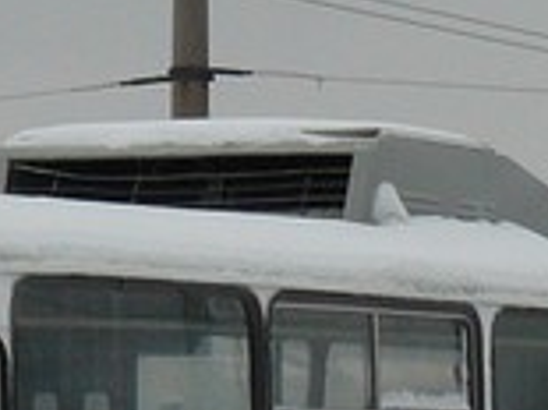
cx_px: 240
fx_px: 4809
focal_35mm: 304
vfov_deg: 4.9
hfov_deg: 6.5
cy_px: 467
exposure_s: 1/125
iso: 100
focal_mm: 7.7
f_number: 4
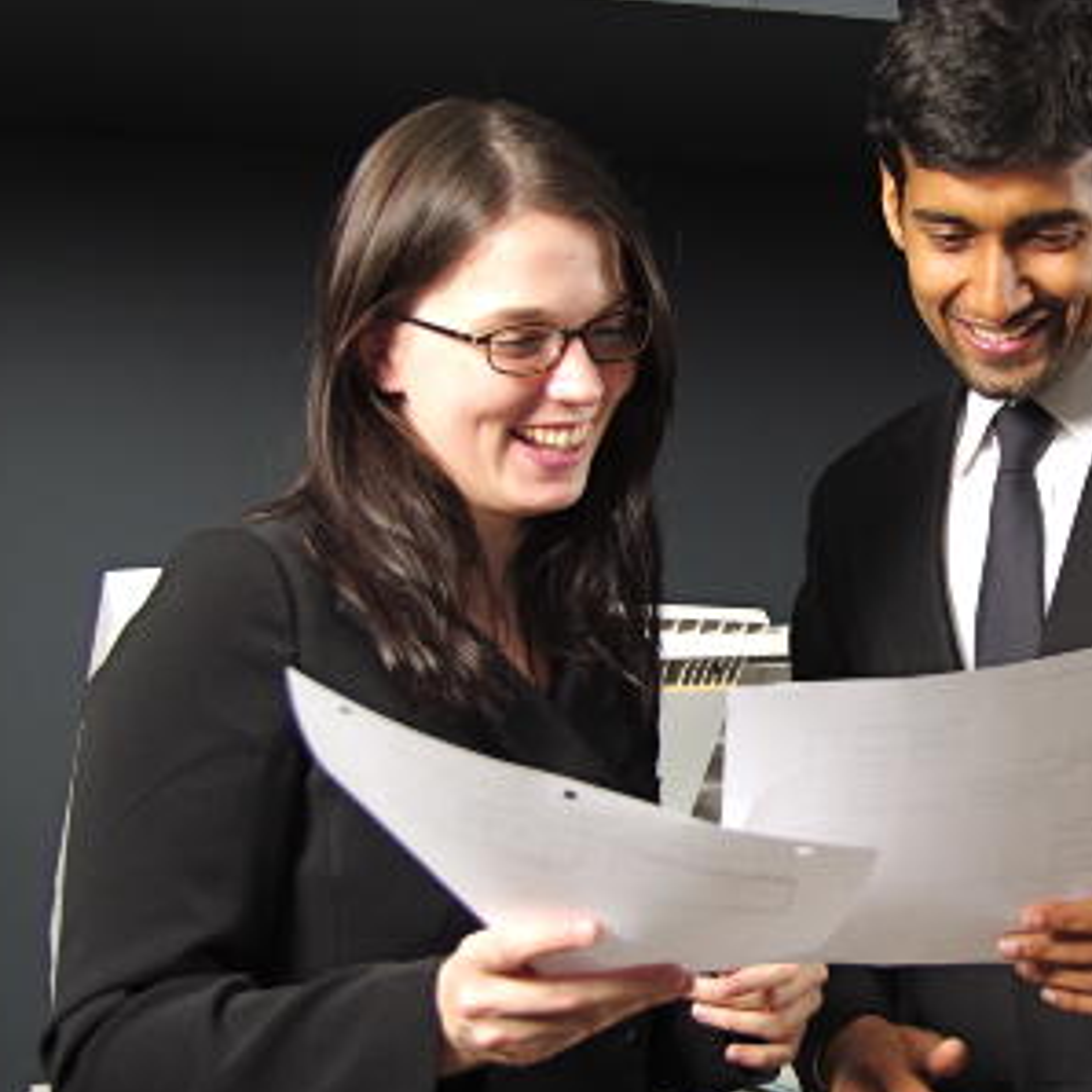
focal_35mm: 76
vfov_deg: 22.8
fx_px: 2712
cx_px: 967
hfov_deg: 22.3
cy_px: 575
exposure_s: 1/180
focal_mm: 29.38
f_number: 5.6
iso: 100
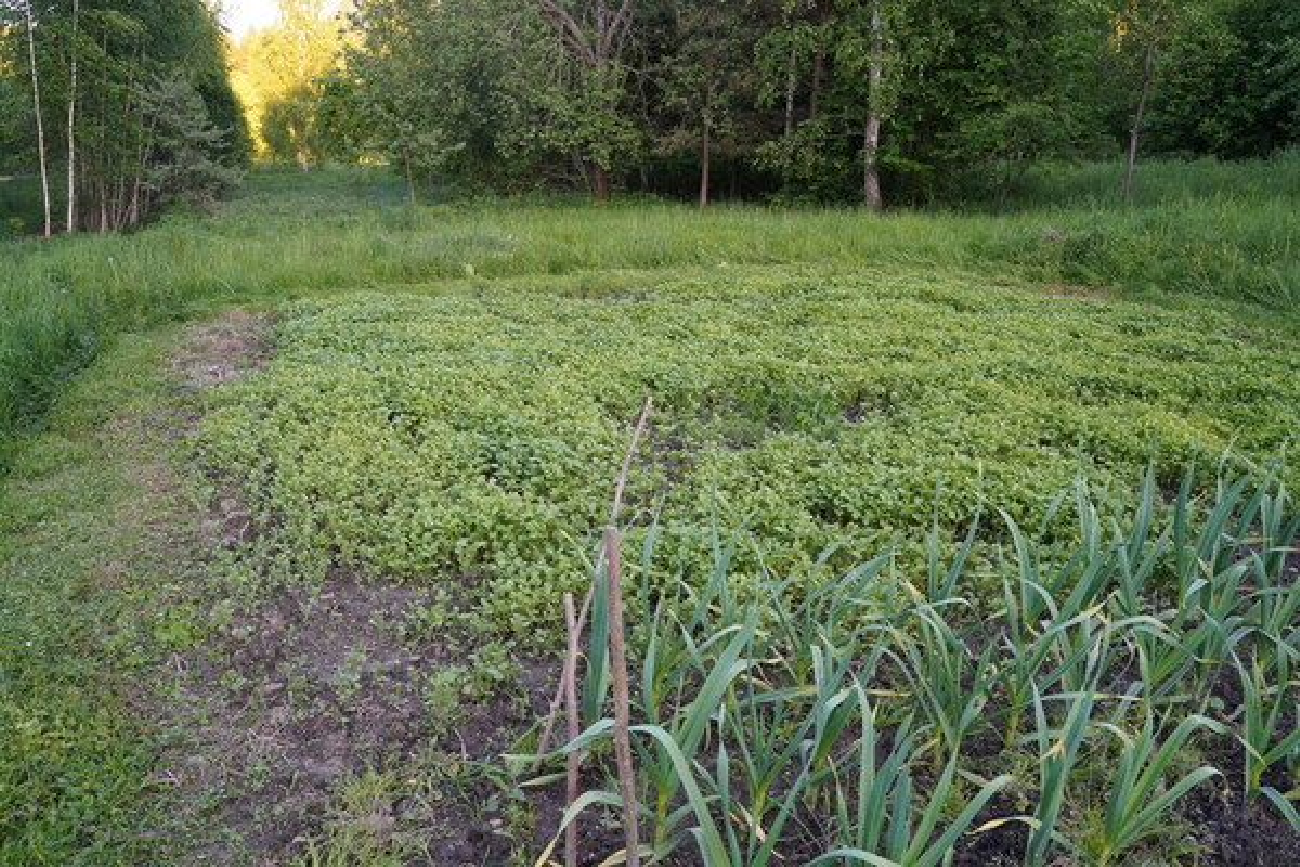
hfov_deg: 65.5
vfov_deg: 46.4
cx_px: 650
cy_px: 434
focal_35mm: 28
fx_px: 1011
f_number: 11
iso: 800
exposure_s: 1/30
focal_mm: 28
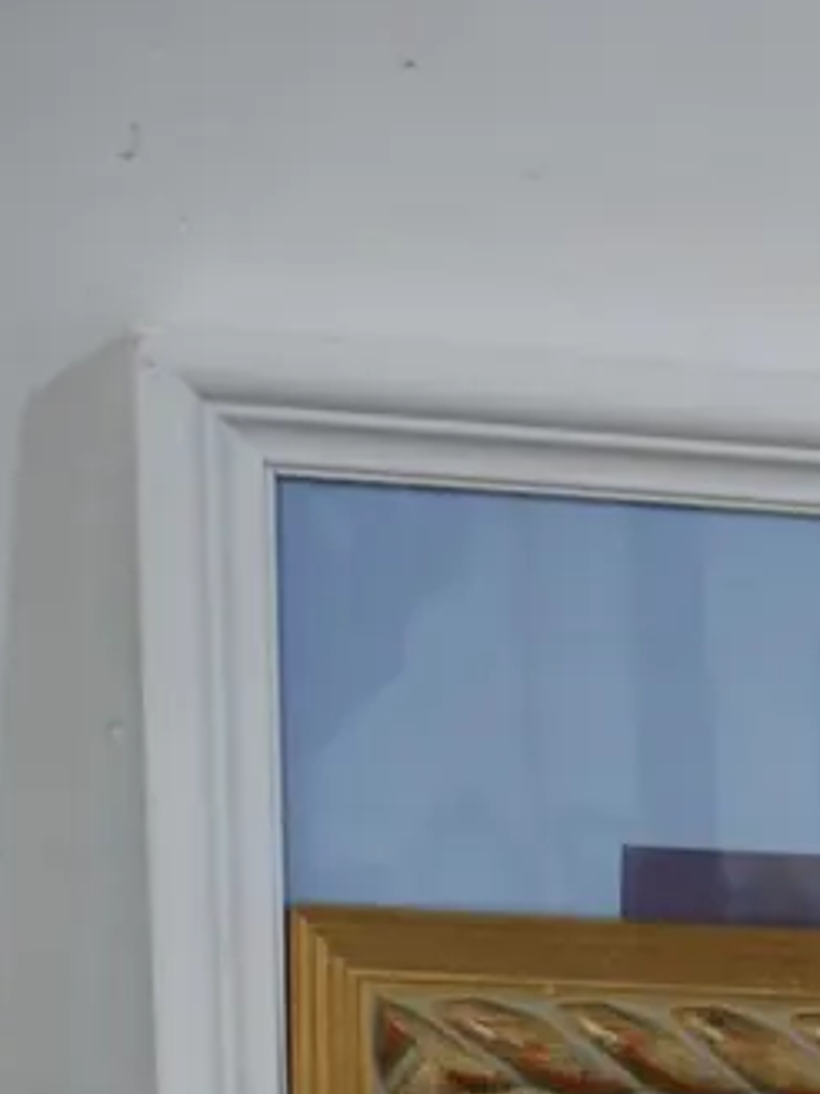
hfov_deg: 13.8
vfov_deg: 17.6
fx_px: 3158
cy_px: 1644
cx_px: 1245
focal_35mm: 100
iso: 500
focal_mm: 16
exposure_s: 1/60
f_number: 3.6
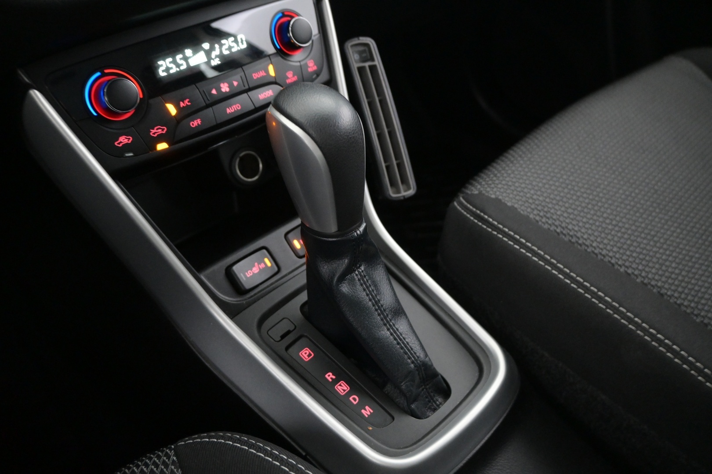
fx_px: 608
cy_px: 237
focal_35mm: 31
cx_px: 356
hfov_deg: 60.7
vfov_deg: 42.6
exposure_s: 1/30
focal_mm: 20.5
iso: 4000
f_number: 3.8
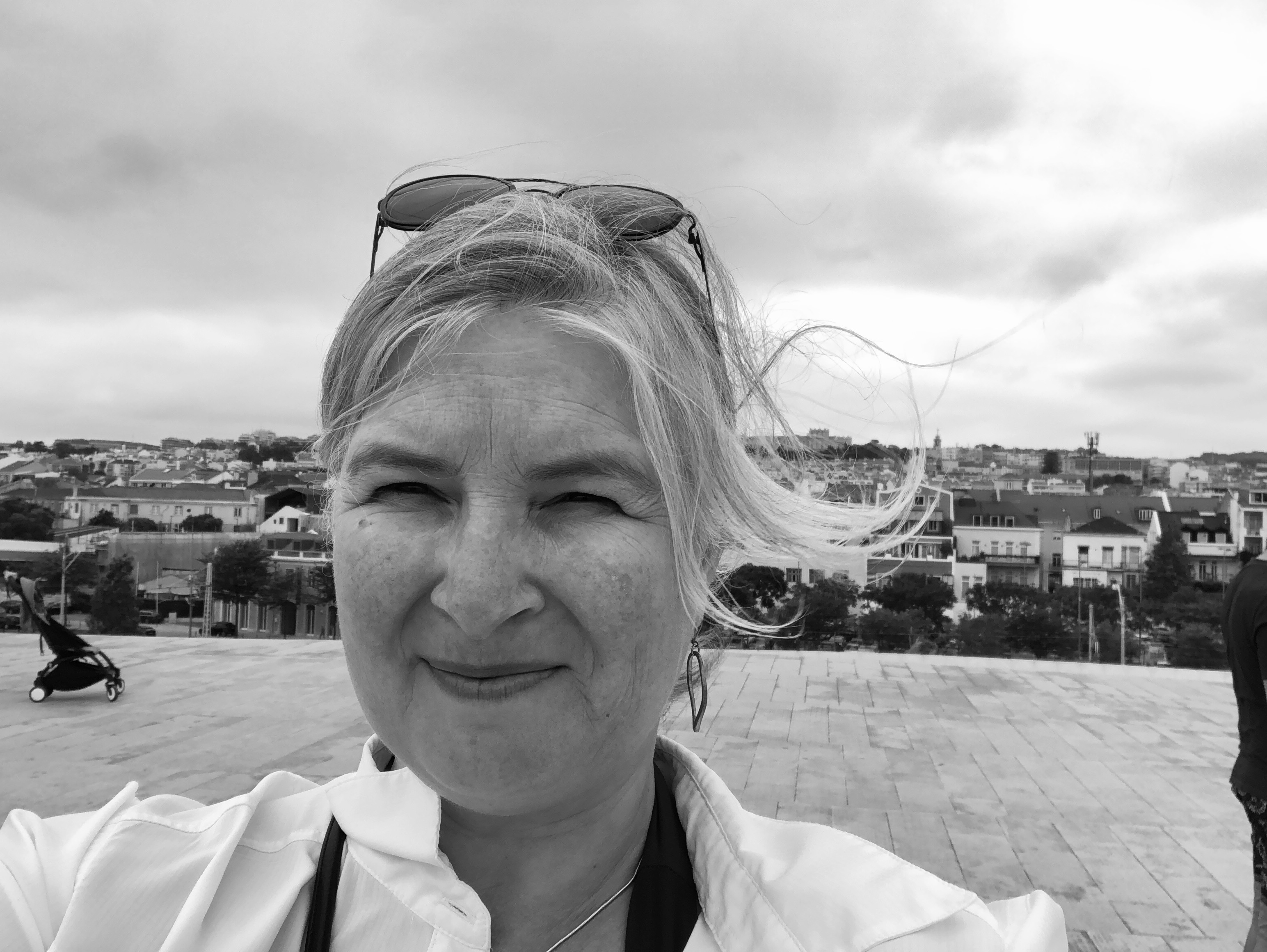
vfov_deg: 44.2
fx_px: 1172
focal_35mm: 32
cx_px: 634
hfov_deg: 56.8
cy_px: 476
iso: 20
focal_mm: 2.87
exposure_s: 1/419
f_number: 2.2
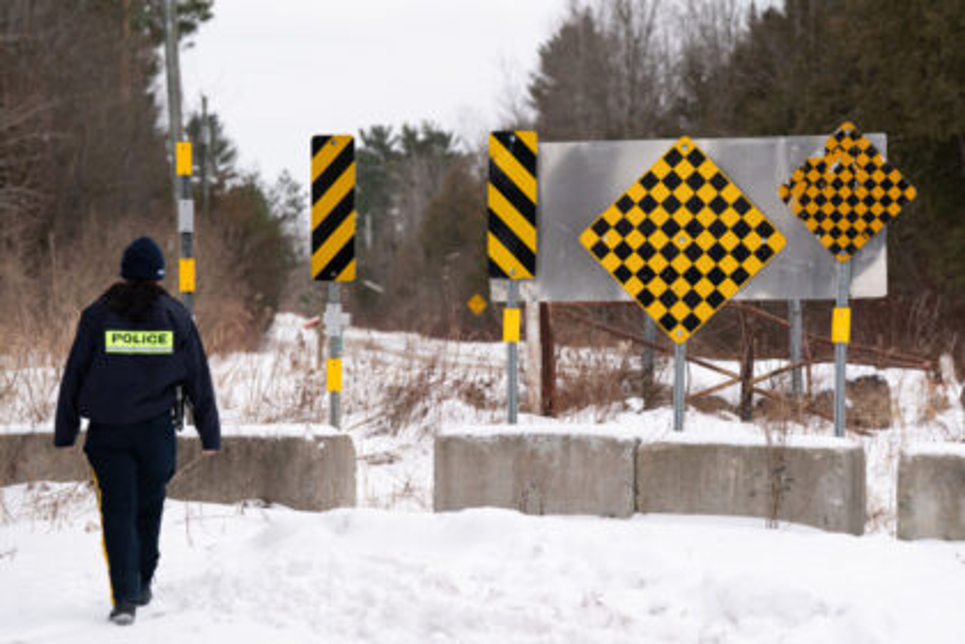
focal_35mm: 125
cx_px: 482
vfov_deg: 11.0
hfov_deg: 16.4
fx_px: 3350
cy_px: 322
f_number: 4.5
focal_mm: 125
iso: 100
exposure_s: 1/500
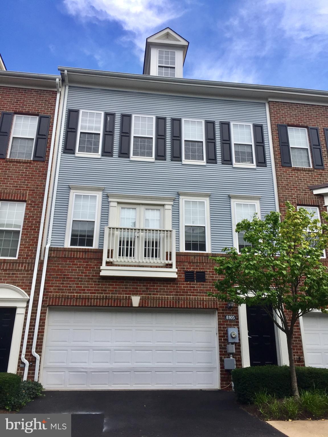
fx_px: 366
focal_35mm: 29
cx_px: 164
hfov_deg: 48.2
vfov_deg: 61.7
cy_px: 218
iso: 32
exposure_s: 1/719
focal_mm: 4.15
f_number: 2.2
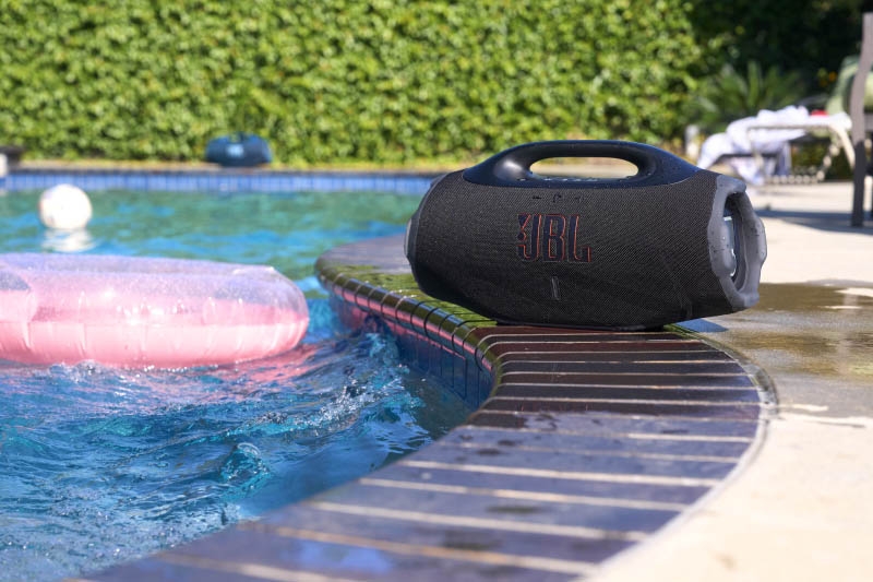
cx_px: 436
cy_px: 291
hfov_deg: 28.8
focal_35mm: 70
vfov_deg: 19.4
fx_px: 1697
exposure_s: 1/640
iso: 500
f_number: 5
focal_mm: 70
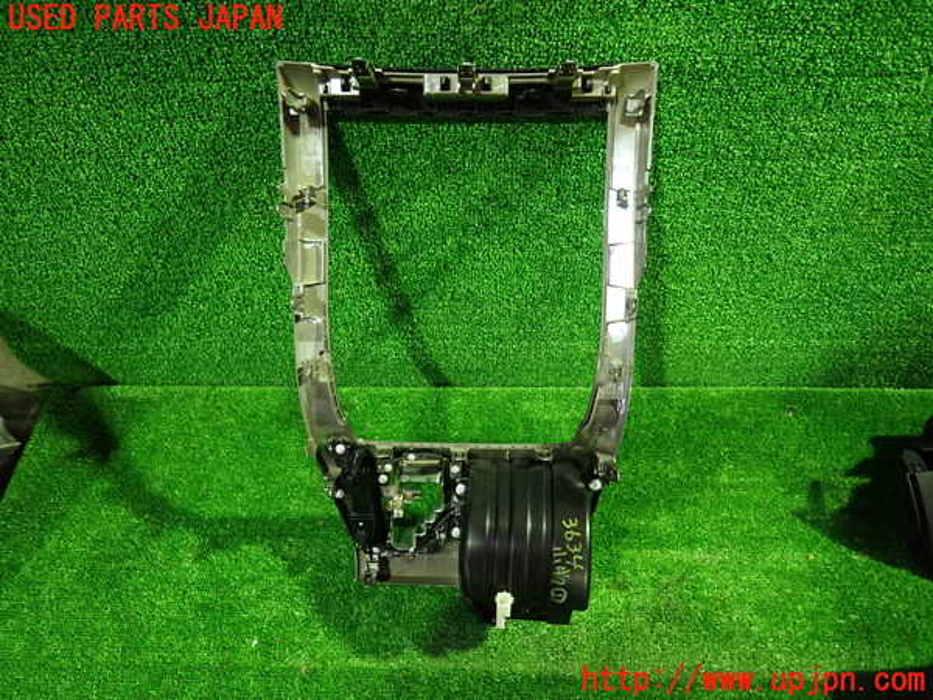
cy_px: 350
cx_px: 466
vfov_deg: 54.9
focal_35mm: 25
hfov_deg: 69.4
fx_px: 674
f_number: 2
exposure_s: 1/30
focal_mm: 4.5
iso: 800
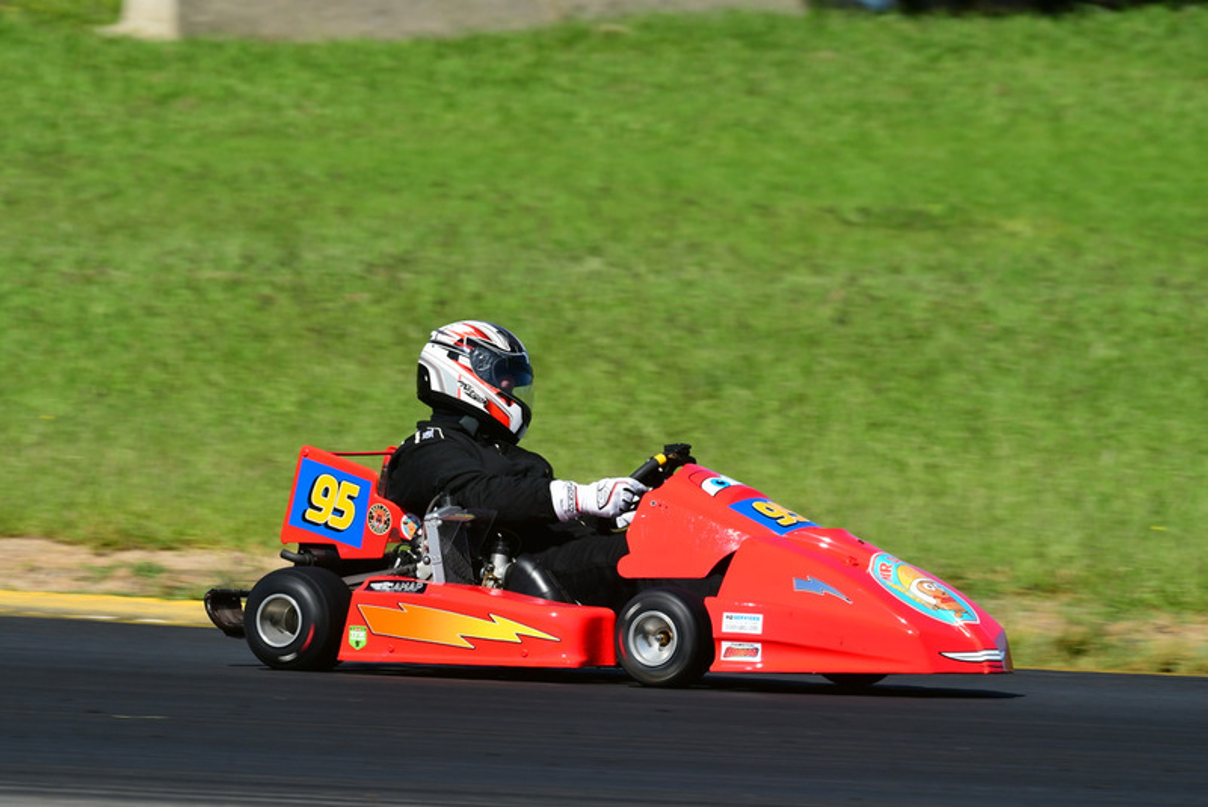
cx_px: 604
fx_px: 17119
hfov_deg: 4.0
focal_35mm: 510
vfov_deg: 2.7
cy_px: 404
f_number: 11
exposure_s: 1/640
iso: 400
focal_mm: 340
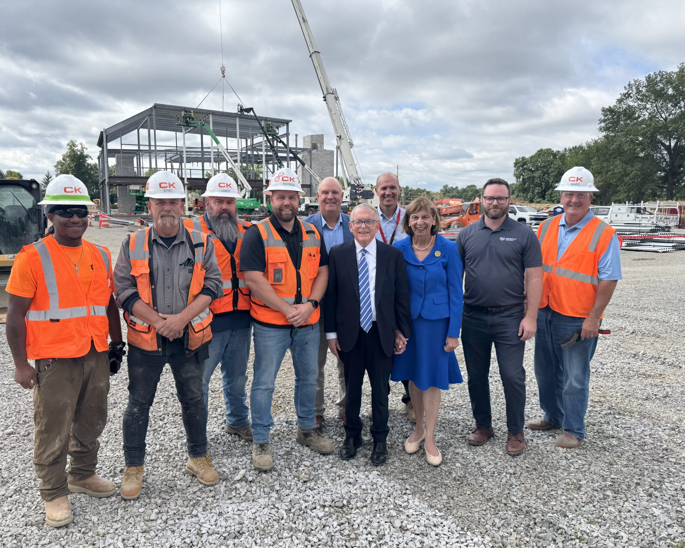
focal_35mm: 26
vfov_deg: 54.9
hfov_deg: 66.0
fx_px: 527
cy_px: 268
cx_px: 318
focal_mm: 6.76
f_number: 1.78
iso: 80
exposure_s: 1/3247
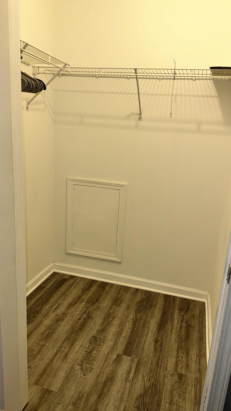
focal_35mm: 27
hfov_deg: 42.9
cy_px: 206
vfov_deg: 69.9
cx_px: 112
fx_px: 294
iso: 50
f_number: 1.78
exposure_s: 1/45
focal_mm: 6.86
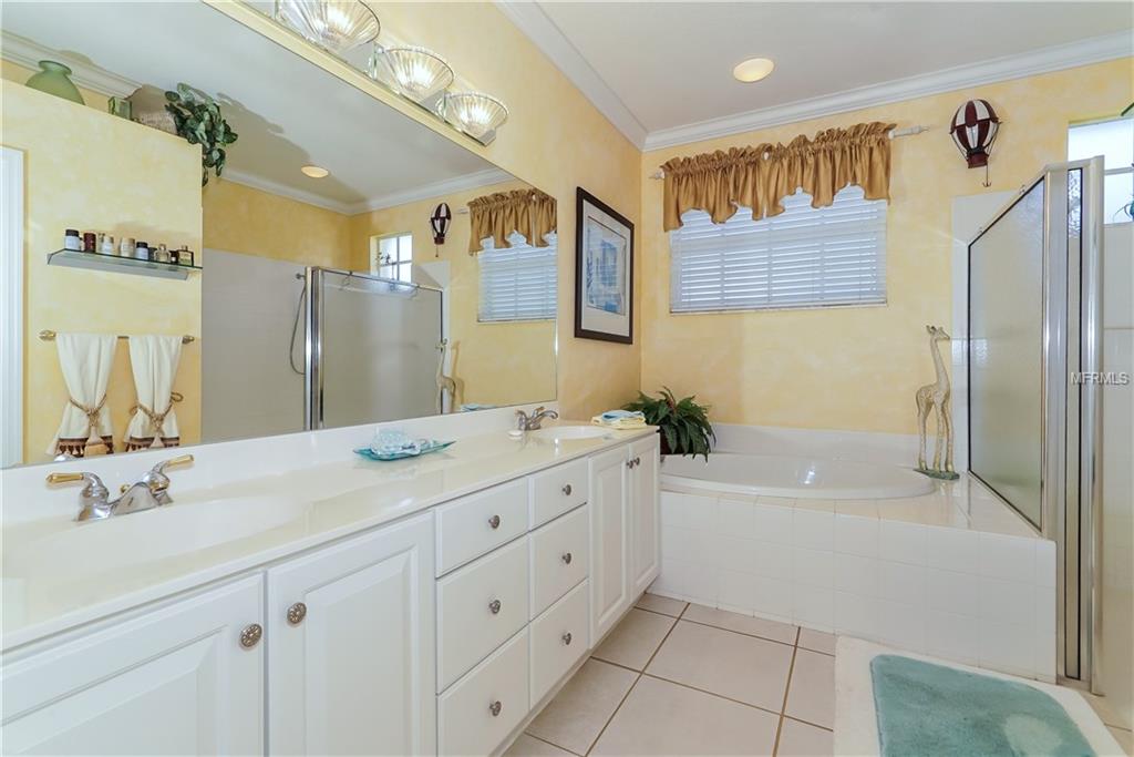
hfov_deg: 96.7
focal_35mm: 16
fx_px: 504
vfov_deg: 73.8
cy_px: 378
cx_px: 567
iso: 1000
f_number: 10
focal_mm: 16
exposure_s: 1/250
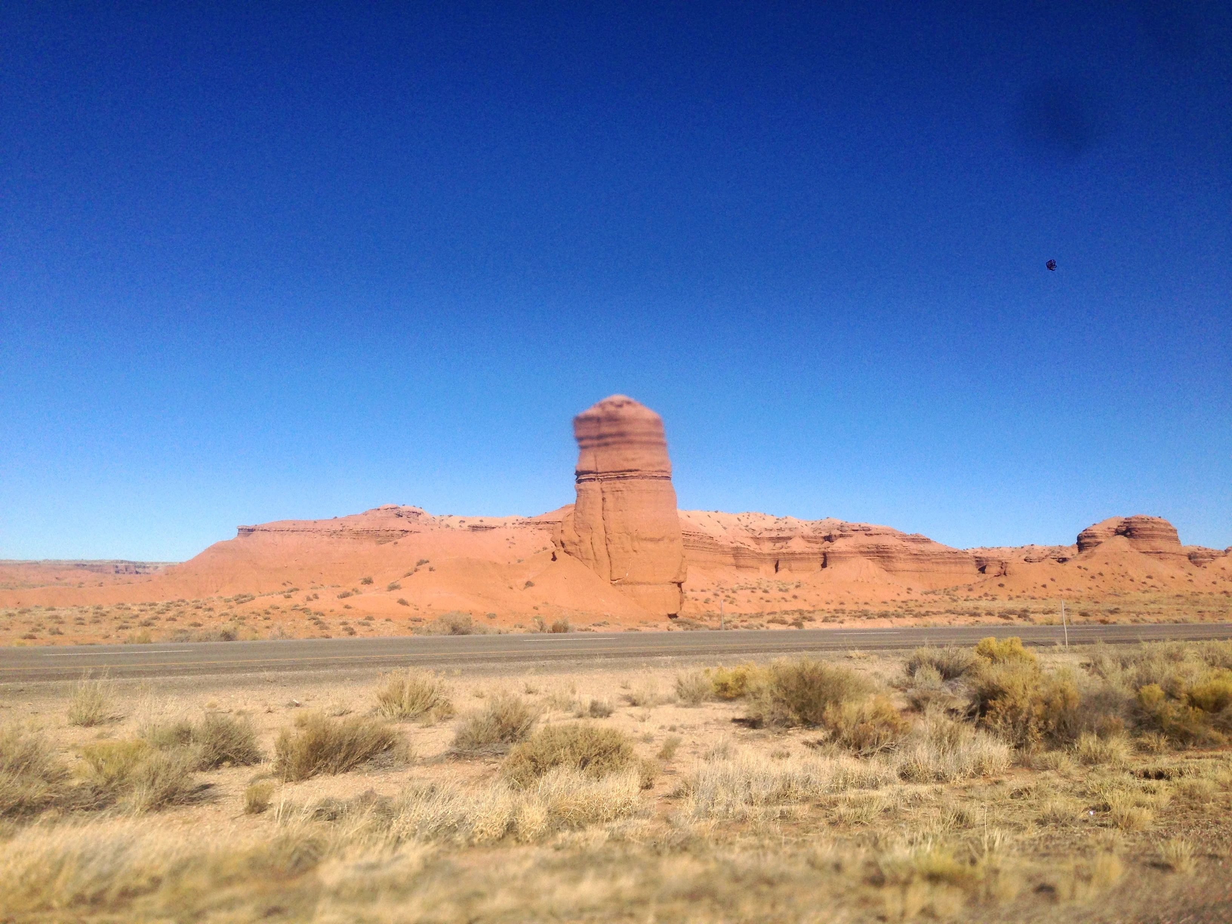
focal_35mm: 33
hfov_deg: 55.4
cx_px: 616
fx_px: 1174
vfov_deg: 42.9
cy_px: 462
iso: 50
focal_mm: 4.12
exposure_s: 1/4525
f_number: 2.4
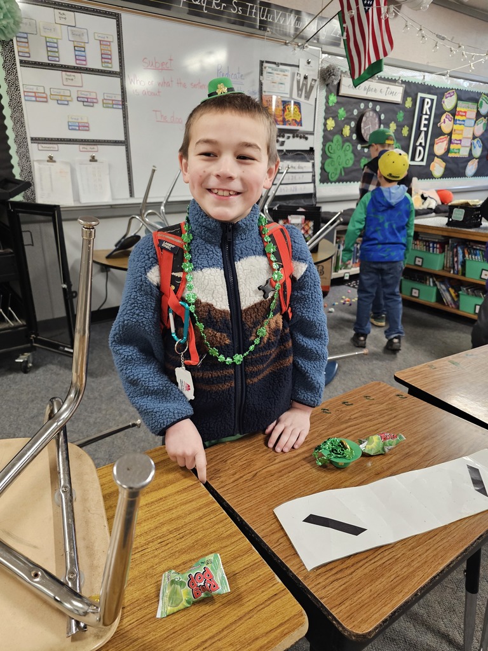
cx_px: 244
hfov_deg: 58.9
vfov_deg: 73.9
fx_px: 432
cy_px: 326
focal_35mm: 23
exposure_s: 1/120
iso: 640
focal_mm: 6.3
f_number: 1.7
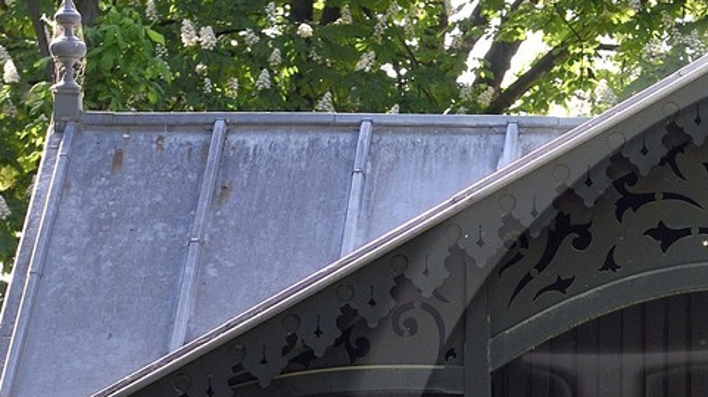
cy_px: 596
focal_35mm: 244
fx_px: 4578
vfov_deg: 4.9
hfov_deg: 8.7
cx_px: 927
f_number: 9
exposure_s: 1/200
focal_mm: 70
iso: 400
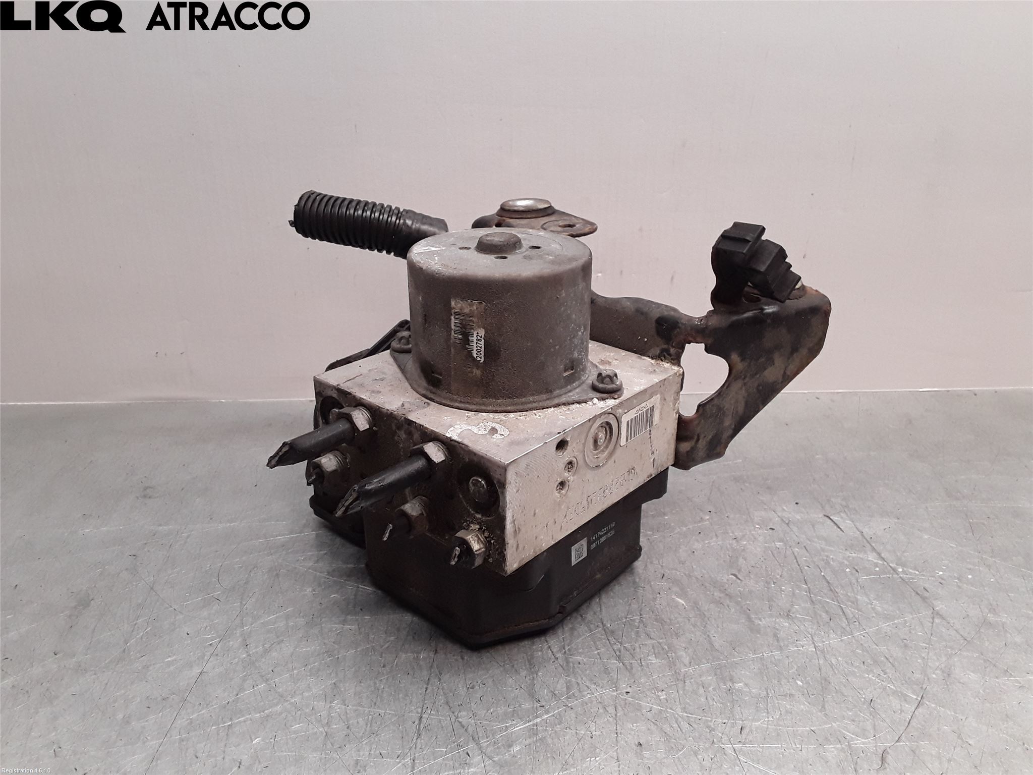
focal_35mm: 28
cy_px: 388
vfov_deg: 49.7
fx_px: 836
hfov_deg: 63.4
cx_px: 516
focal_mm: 2.91
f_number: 1.9
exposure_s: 1/100
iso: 100
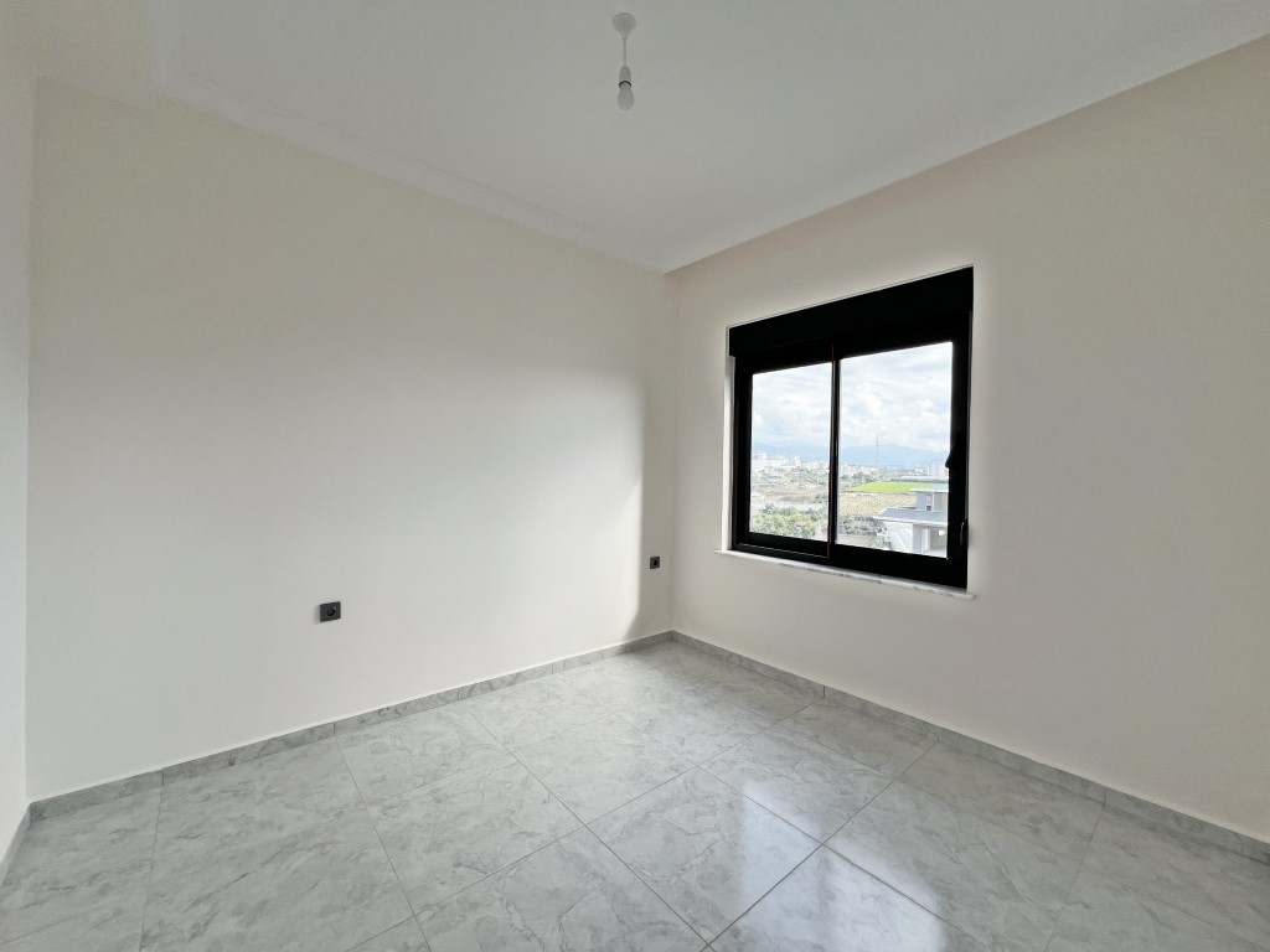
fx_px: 477
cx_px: 635
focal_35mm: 13
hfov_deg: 106.2
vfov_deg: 89.9
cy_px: 476
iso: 32
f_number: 1.8
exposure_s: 1/398
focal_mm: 1.57
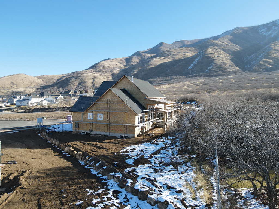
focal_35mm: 24
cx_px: 140
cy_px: 104
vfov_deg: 56.8
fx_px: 193
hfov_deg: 71.6
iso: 100
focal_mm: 4.5
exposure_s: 1/320
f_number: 2.8
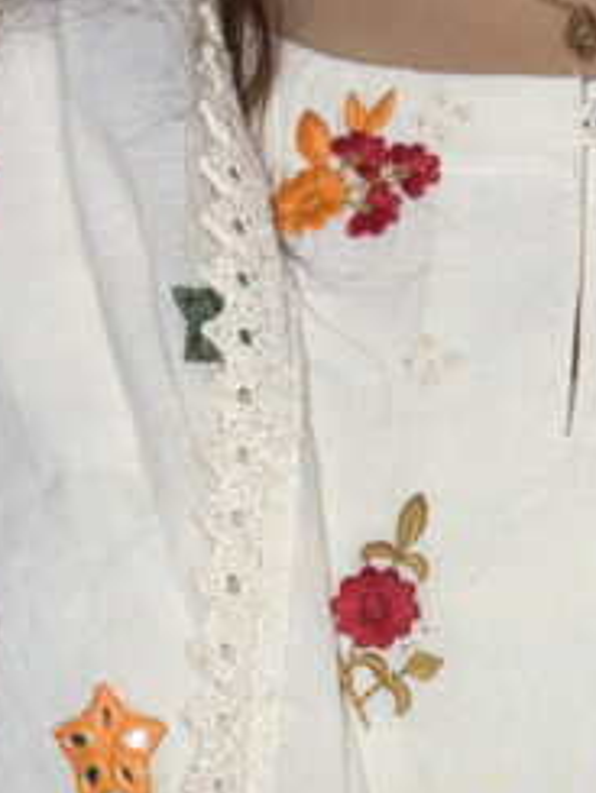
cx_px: 515
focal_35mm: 99
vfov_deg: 18.4
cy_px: 1041
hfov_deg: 14.8
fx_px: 2271
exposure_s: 1/100
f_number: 1.6
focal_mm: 5.96
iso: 40
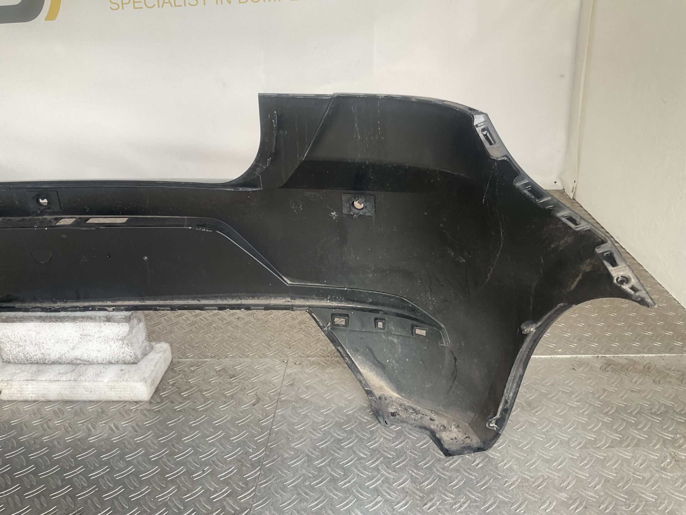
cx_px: 343
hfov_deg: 61.7
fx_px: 575
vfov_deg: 48.2
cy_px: 258
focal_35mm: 29
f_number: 1.8
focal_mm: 3
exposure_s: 1/50
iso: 40
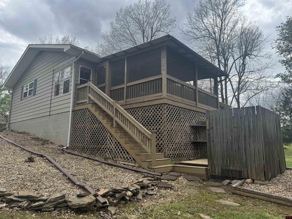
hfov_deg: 71.6
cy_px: 110
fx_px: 202
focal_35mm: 24
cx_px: 146
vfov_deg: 56.8
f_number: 1.78
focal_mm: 6.76
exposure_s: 1/1980
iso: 80
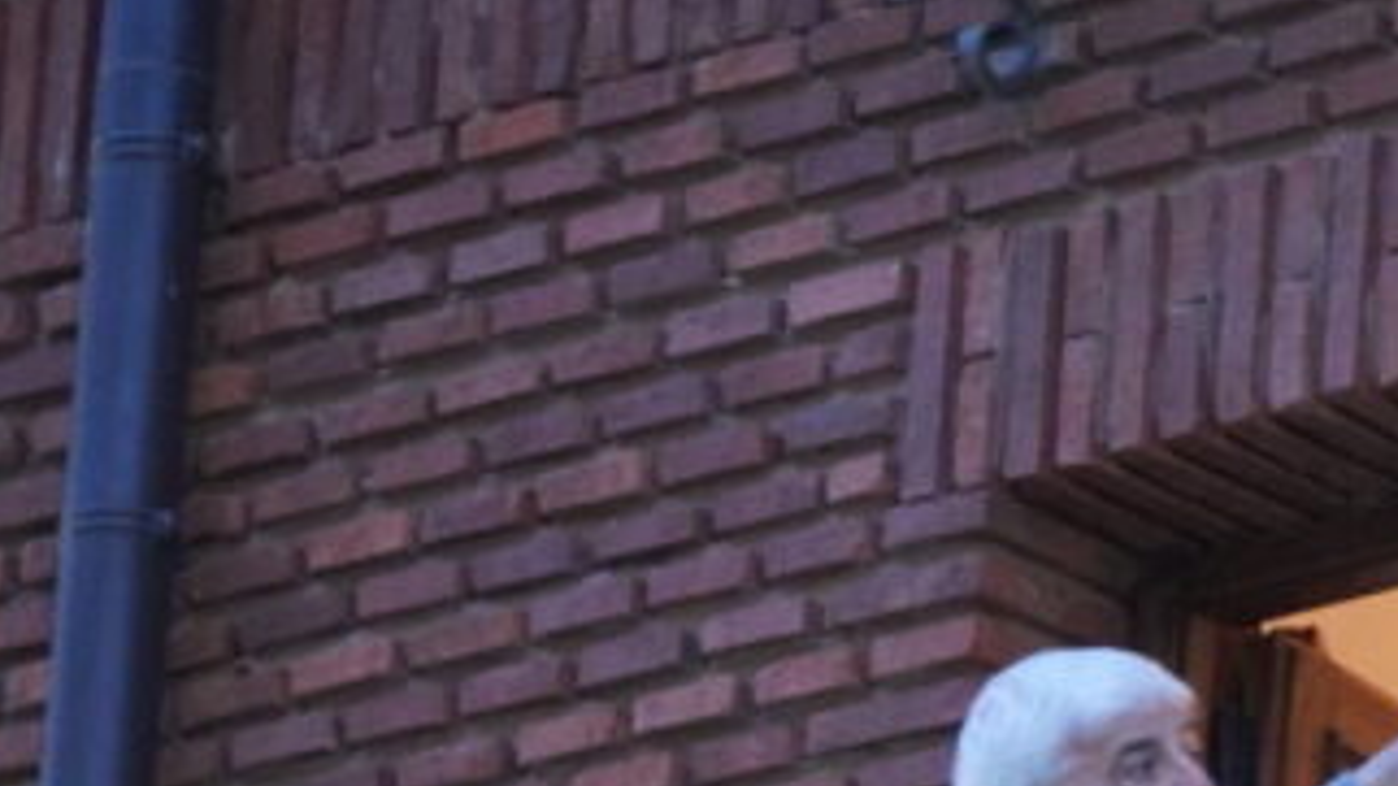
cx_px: 1450
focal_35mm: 659
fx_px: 24425
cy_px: 960
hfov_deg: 3.3
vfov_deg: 1.8
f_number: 6.3
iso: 6400
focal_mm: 176
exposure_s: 1/50
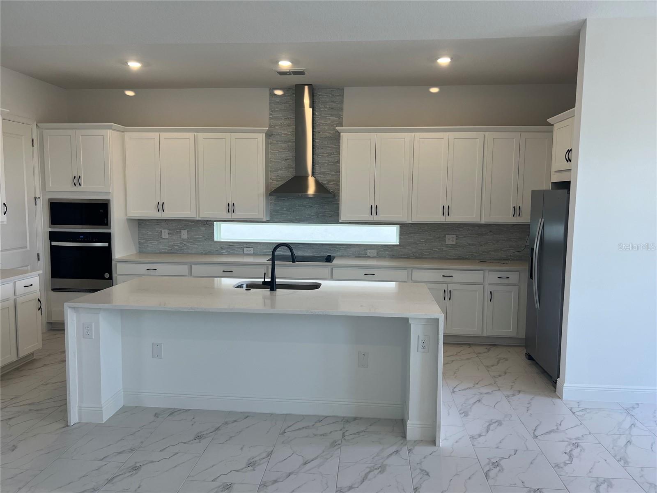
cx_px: 328
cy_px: 246
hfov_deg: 67.3
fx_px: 493
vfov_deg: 53.1
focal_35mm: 26
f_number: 1.5
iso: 50
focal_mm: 5.7
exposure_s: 1/120
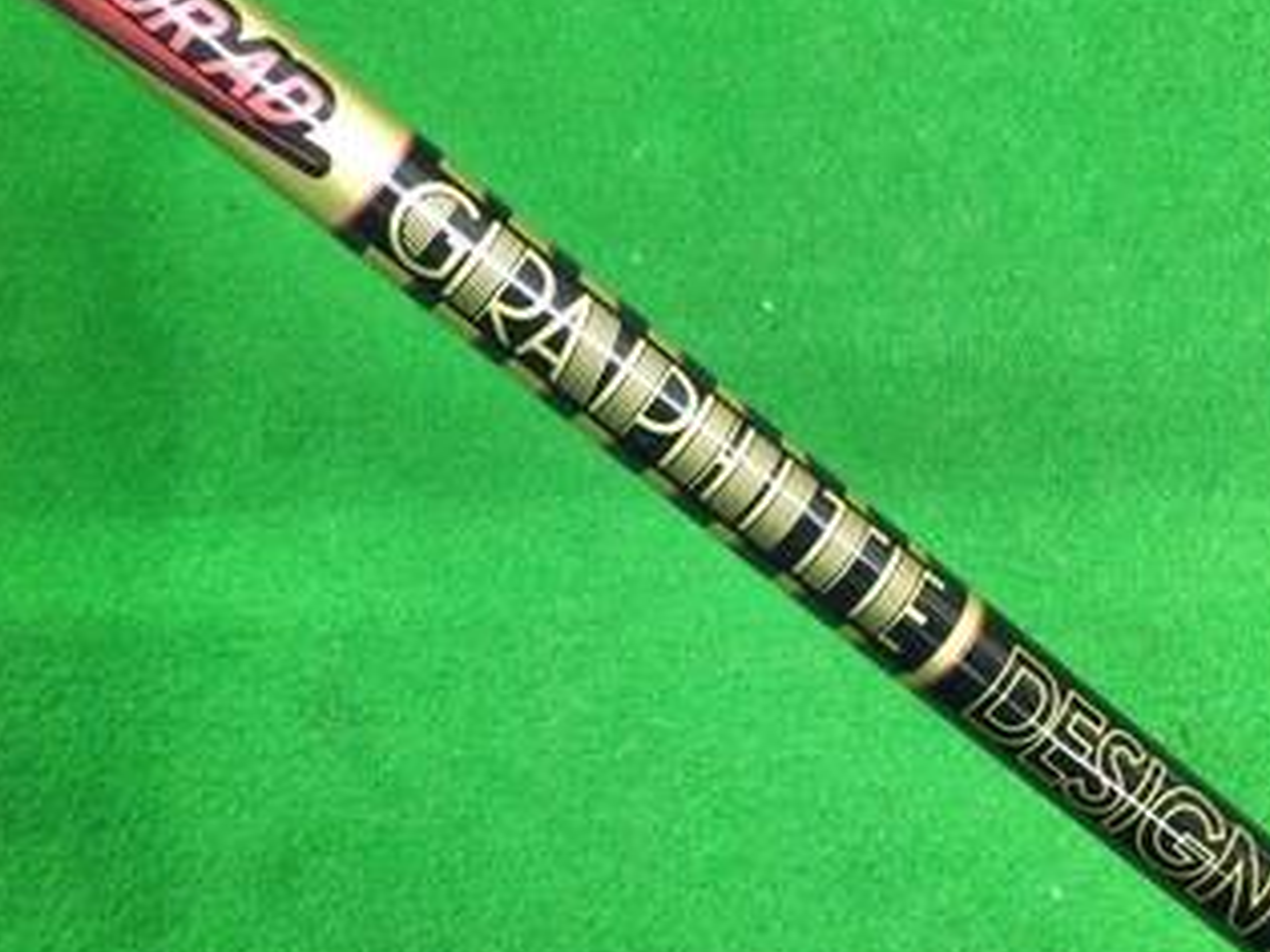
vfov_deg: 23.3
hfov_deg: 30.7
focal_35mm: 63
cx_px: 621
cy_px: 432
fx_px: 2310
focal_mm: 3.3
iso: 250
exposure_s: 1/30
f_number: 2.4
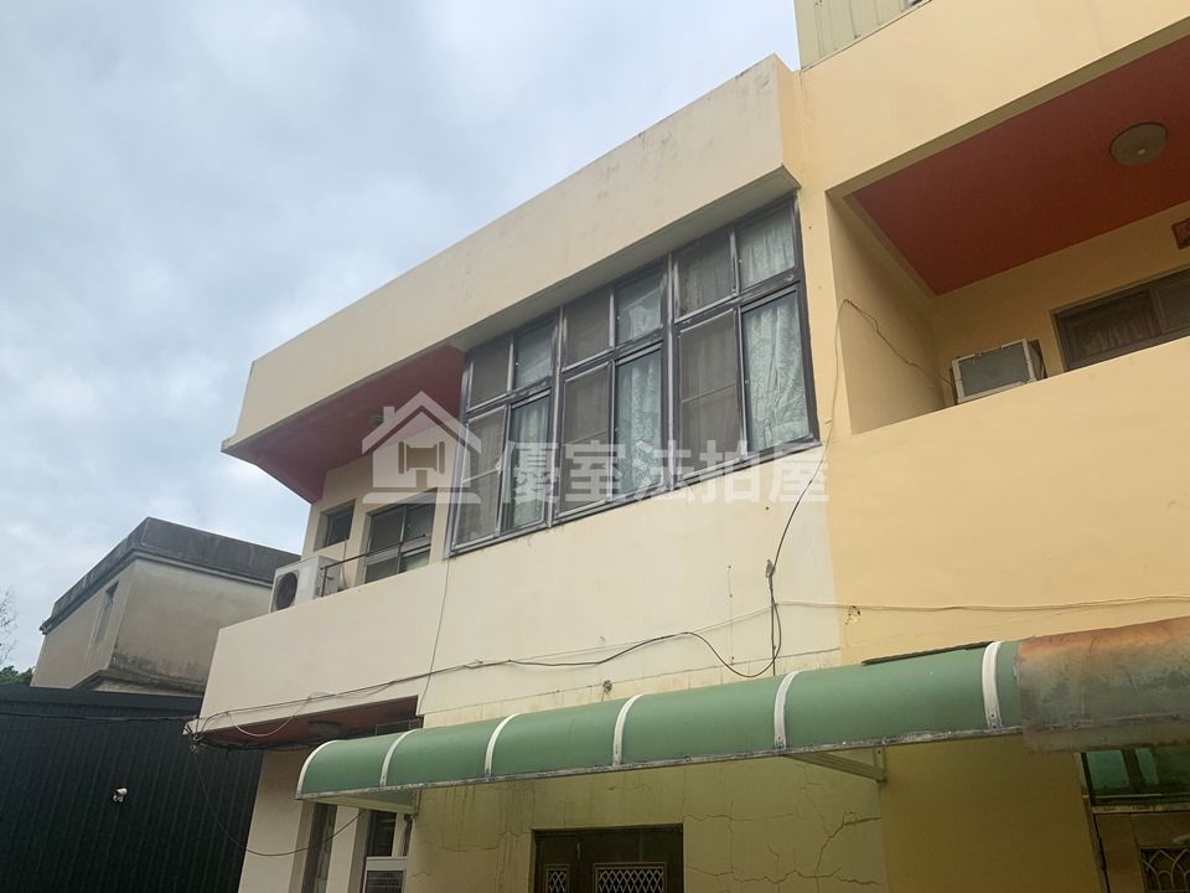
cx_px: 595
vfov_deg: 53.1
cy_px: 446
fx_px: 894
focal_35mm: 26
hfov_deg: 67.3
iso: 25
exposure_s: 1/2257
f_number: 1.8
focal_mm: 4.25
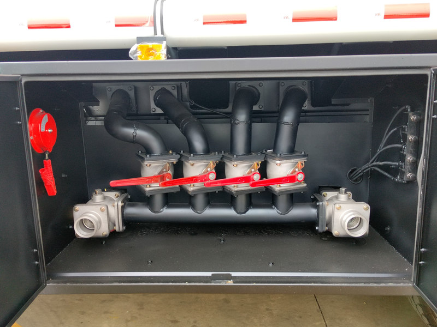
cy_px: 164
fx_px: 366
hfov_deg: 61.7
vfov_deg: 48.2
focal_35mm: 29
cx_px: 218
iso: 1206
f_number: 1.9
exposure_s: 1/50
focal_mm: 5.52
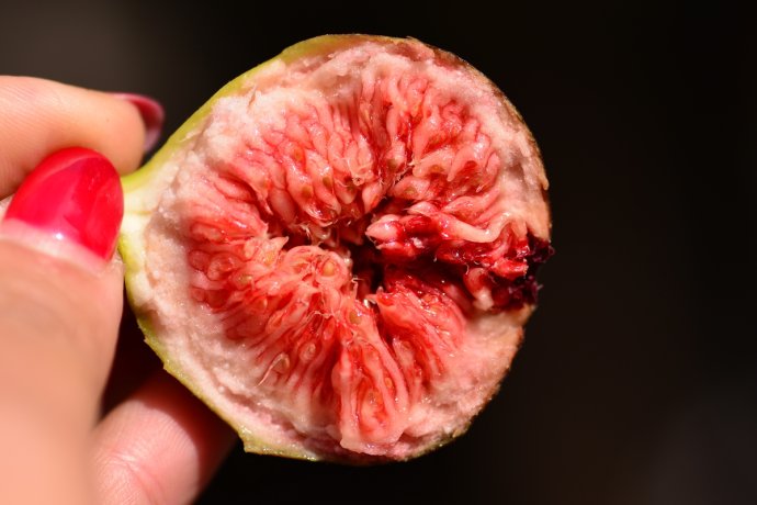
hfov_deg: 19.5
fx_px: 2208
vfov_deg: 13.0
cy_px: 252
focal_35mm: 105
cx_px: 378
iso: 200
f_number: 4.5
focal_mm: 105
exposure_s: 1/2500
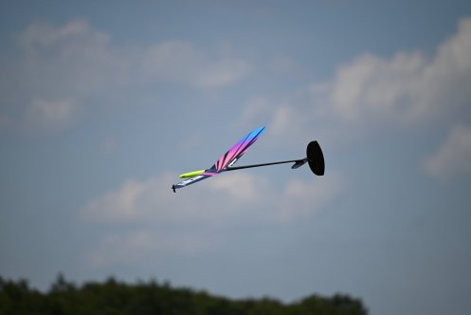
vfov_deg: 3.4
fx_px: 5236
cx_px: 236
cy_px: 158
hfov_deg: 5.2
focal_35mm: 400
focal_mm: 400
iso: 320
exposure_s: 1/3200
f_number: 7.1
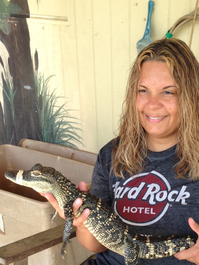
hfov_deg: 25.3
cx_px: 150
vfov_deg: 33.5
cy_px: 177
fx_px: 437
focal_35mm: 57
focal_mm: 4.12
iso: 50
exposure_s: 1/160
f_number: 2.4
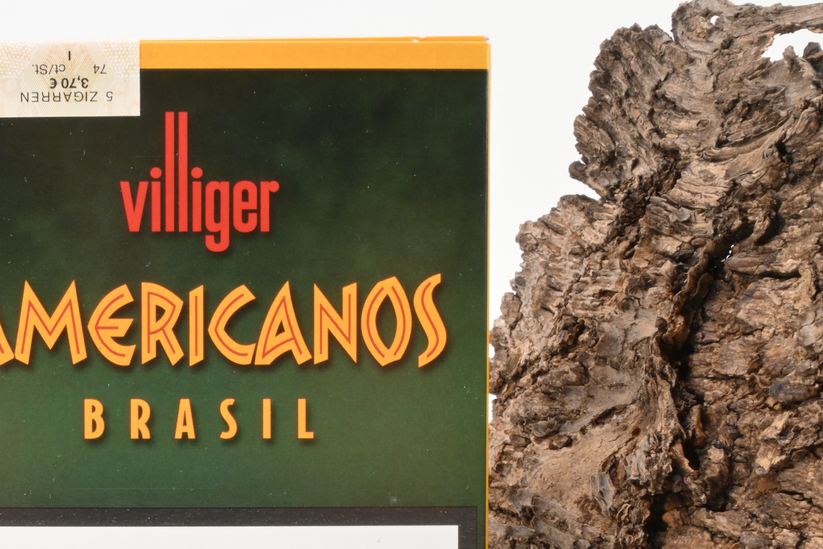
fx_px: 1483
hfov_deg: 30.6
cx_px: 217
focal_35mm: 65
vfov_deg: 20.6
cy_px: 468
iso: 640
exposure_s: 1/15
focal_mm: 25
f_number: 22
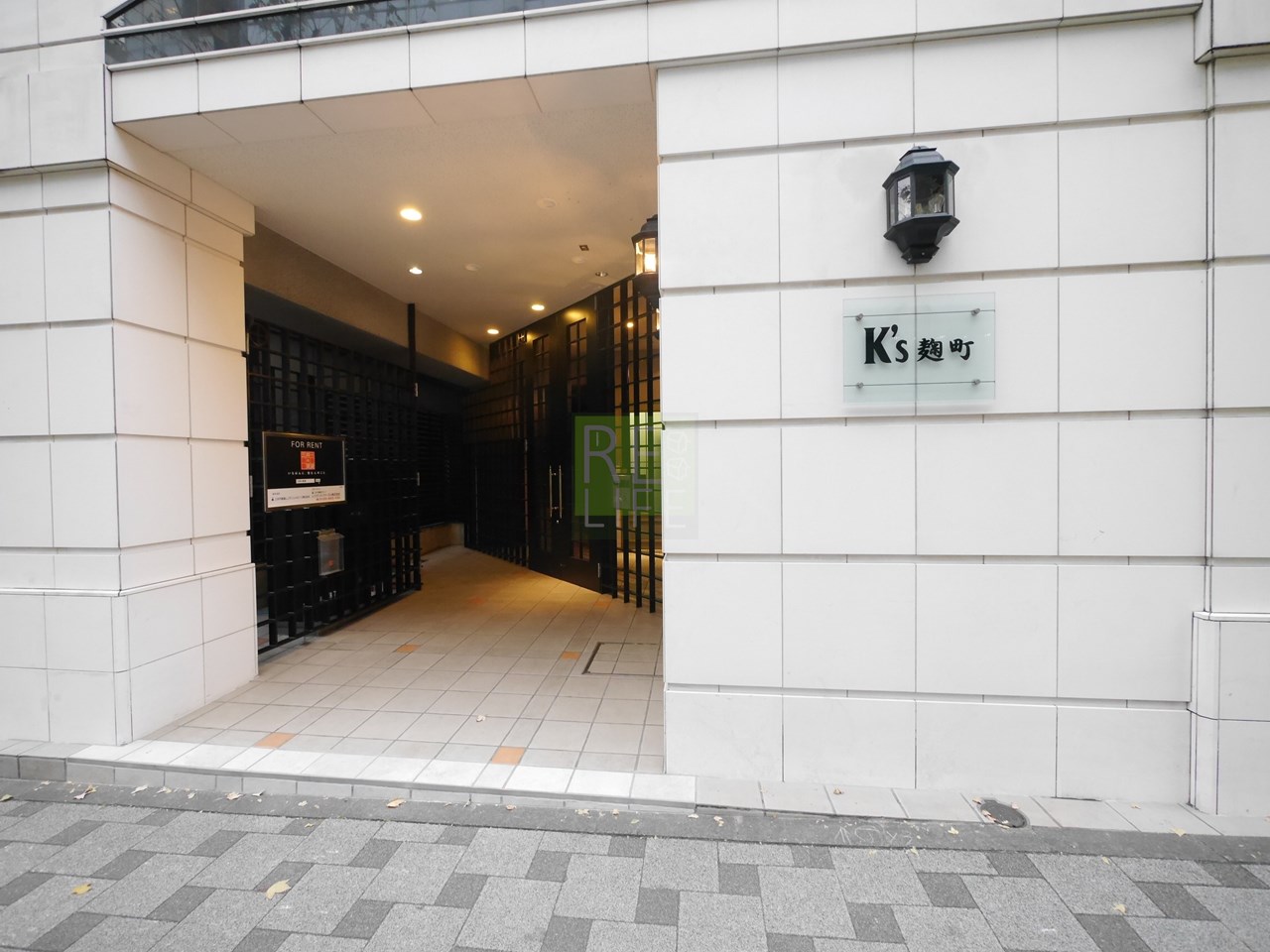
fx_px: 514
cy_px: 476
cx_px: 635
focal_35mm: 14
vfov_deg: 85.7
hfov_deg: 102.1
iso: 1600
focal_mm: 7
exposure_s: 1/60
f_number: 4
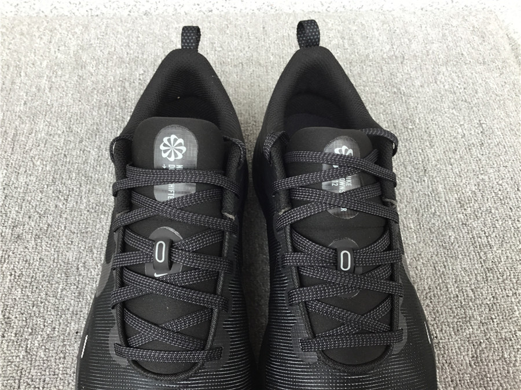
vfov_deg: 45.4
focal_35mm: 31
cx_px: 260
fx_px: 467
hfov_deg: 58.4
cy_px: 195
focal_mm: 3.3
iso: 32
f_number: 2.4
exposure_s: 1/50
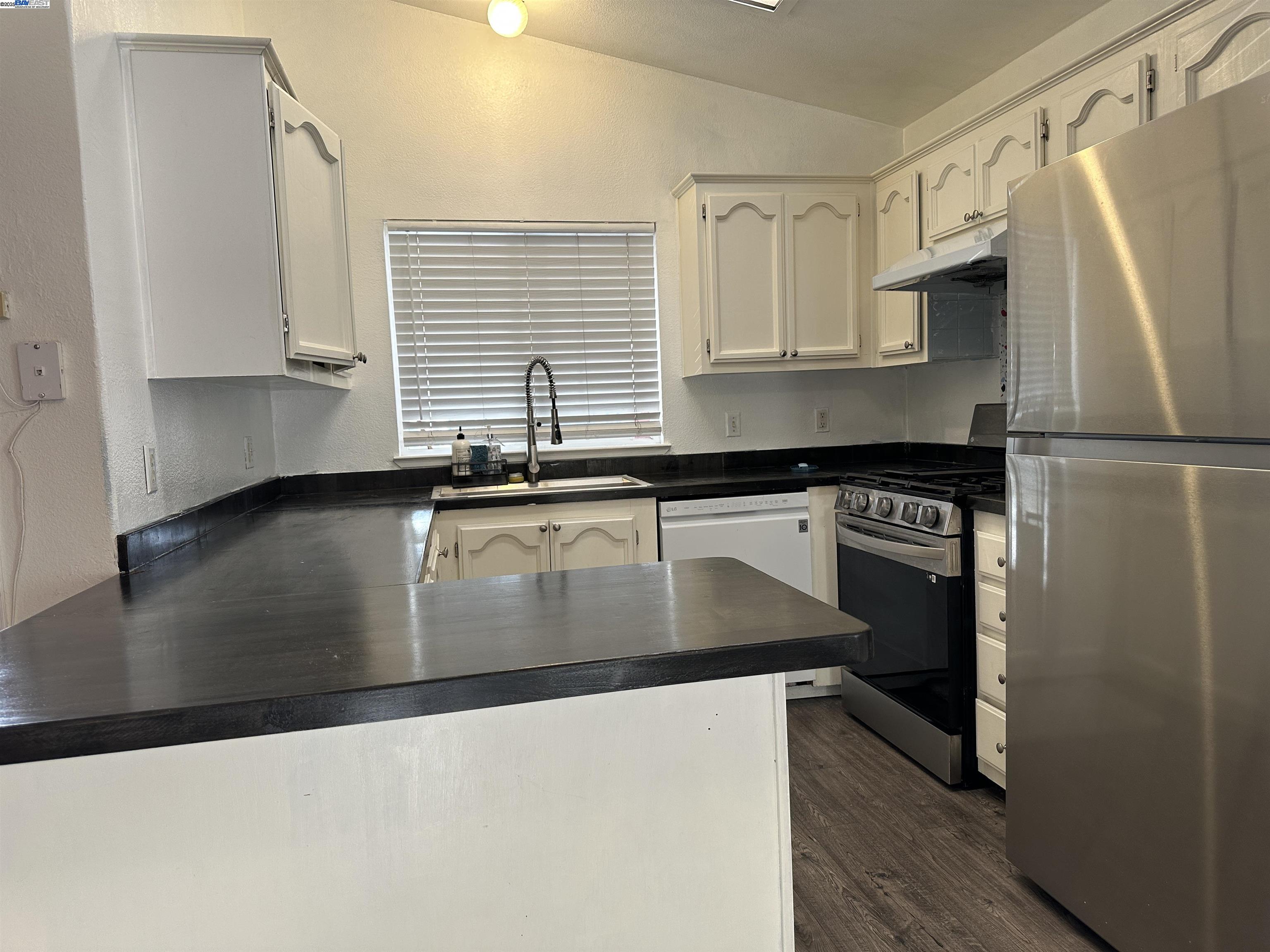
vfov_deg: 56.8
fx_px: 881
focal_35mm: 24
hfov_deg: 71.6
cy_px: 476
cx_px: 635
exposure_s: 1/120
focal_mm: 6.86
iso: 125
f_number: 1.78
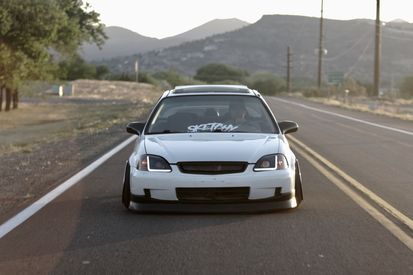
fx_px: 1635
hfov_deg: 14.4
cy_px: 138
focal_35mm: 142
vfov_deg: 9.6
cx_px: 206
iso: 100
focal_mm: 95
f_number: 3.5
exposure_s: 1/160
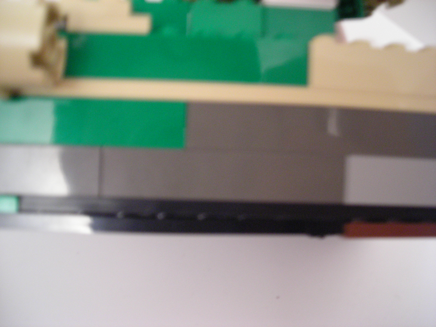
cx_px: 218
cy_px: 164
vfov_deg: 37.7
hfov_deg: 49.0
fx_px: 479
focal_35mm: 38
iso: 310
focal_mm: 6.3
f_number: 3.2
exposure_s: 1/3.9
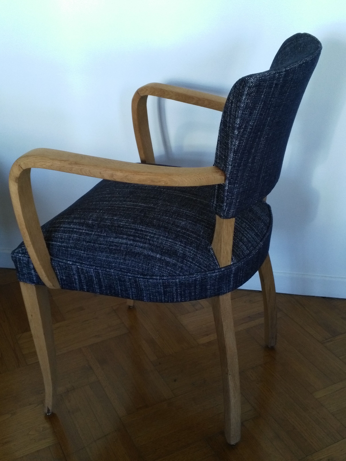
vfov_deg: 63.4
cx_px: 173
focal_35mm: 28
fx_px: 373
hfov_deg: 49.7
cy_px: 230
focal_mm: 2.96
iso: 224
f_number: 2
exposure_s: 1/33
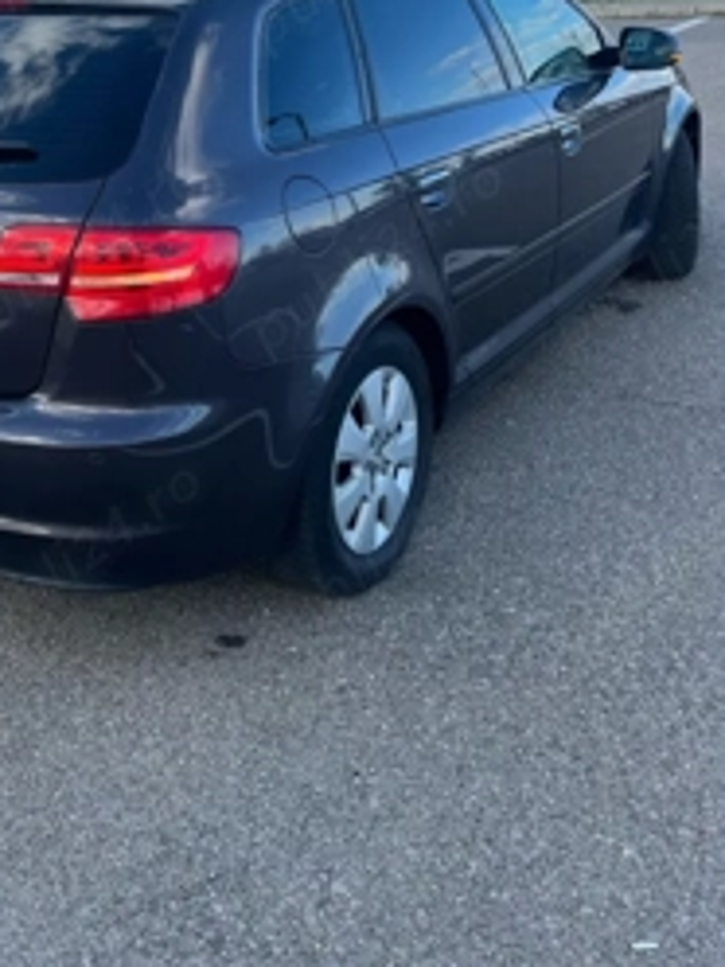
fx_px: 1173
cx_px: 152
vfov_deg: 44.0
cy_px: 304
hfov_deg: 33.4
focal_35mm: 42
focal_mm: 5.1
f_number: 1.6
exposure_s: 1/833
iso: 50
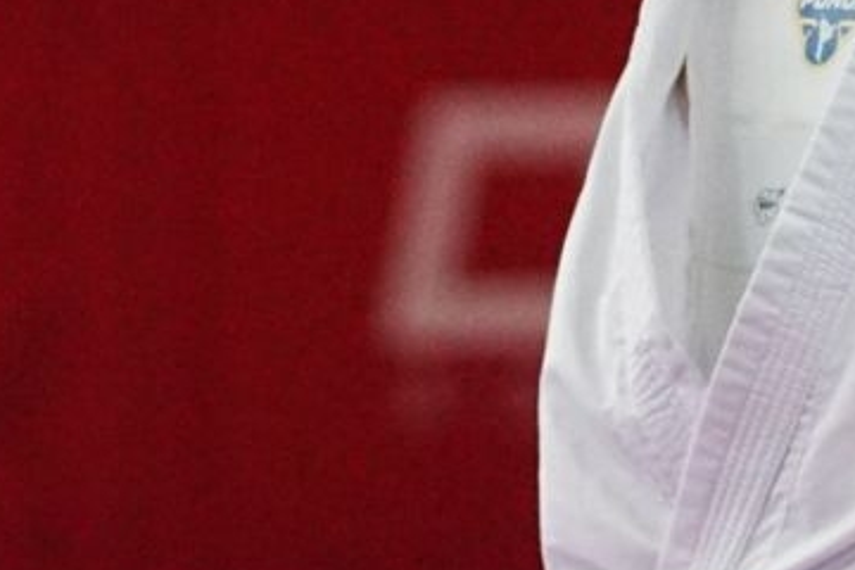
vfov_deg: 1.7
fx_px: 19616
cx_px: 394
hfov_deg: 2.5
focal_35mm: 826
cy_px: 197
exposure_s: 1/2000
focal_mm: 110
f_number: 2.8
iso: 3200
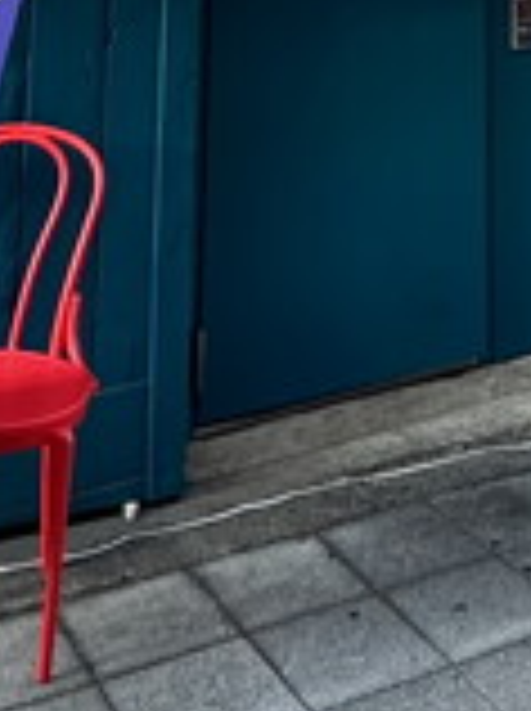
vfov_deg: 20.5
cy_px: -526
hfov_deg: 20.2
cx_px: 482
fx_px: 1456
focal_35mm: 71
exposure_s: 1/99
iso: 125
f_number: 2.2
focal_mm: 2.22
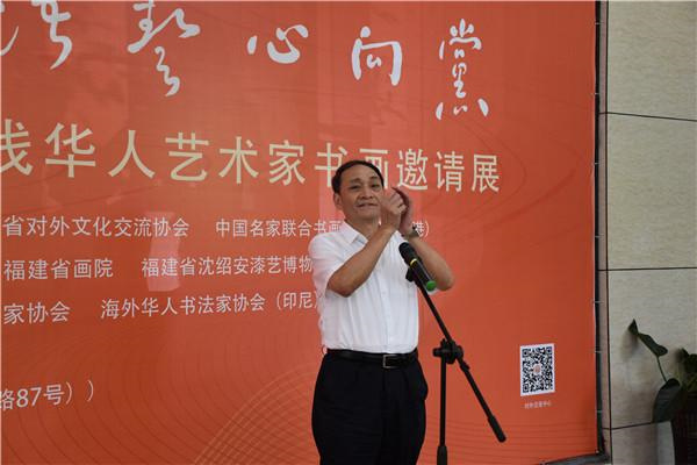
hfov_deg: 38.9
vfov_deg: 26.5
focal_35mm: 51
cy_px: 232
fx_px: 987
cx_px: 348
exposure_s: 1/80
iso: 400
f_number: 4.2
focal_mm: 34
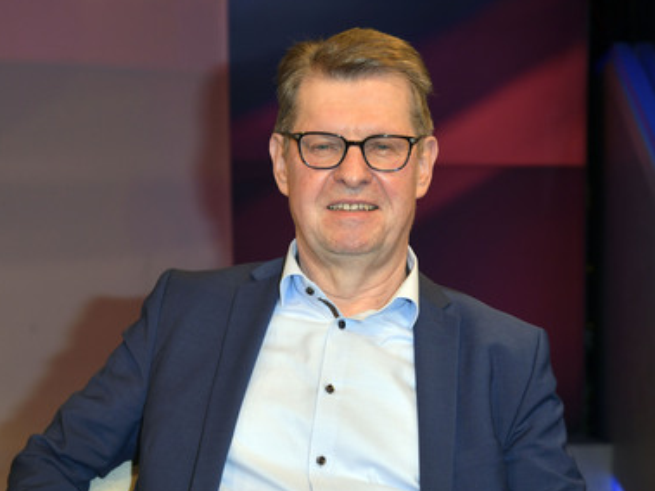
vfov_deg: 18.4
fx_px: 1513
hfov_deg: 24.4
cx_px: 340
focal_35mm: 80
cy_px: 249
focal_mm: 70
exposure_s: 1/200
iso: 1000
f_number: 5.6
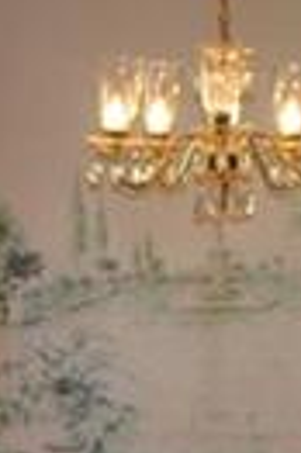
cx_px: -86
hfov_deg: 5.8
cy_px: 899
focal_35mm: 235
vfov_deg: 8.3
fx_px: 2955
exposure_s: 1/60
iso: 200
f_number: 3.8
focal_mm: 20
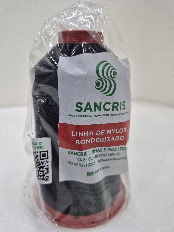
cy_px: 116
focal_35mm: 23
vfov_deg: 73.9
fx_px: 154
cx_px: 87
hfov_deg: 58.9
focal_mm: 5.4
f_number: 1.8
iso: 200
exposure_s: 1/120
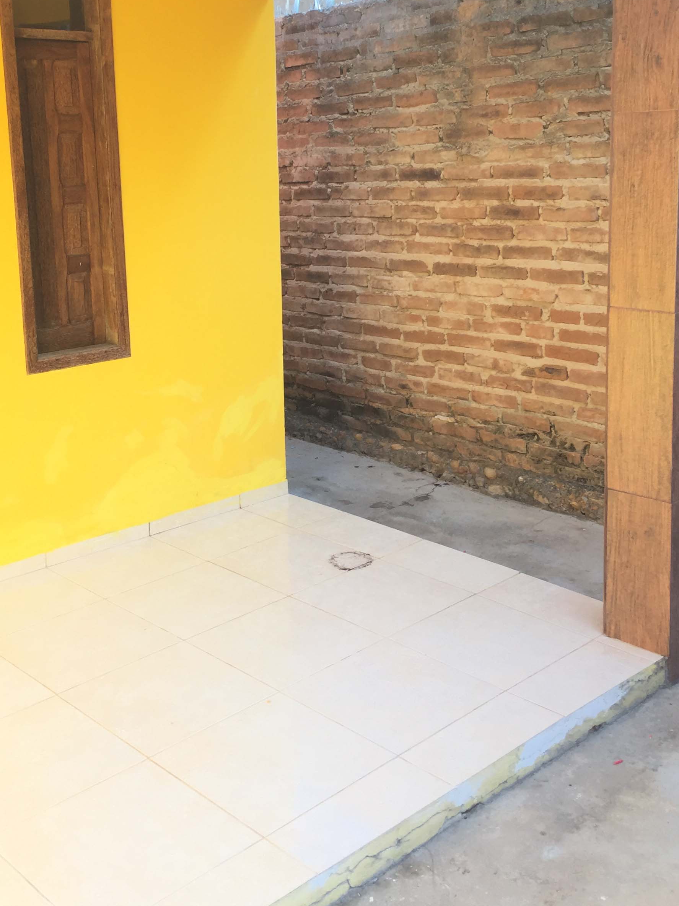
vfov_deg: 46.3
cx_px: 297
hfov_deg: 35.9
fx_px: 1046
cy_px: 326
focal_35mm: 40
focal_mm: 4.15
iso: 32
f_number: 2.2
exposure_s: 1/174
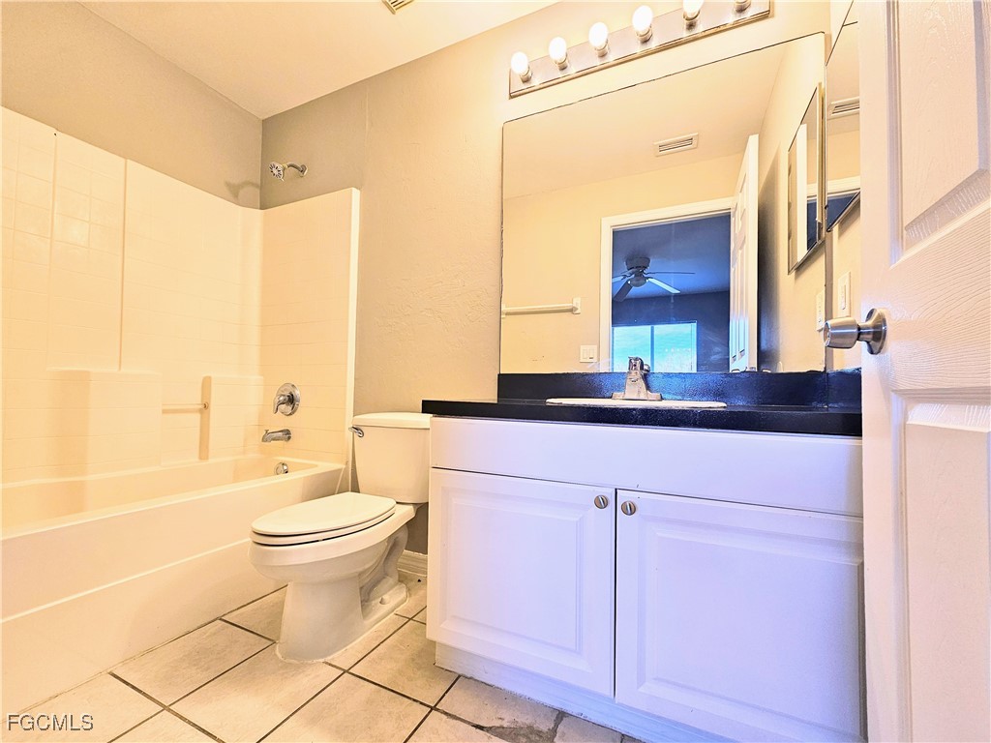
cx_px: 496
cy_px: 372
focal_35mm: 13
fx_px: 372
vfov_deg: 89.9
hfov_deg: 106.2
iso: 64
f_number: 2.2
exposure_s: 1/60
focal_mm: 2.2
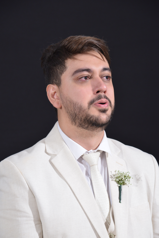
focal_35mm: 120
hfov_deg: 11.4
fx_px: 794
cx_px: 80
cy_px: 119
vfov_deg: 17.1
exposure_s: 1/160
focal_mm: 120
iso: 1600
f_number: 7.1
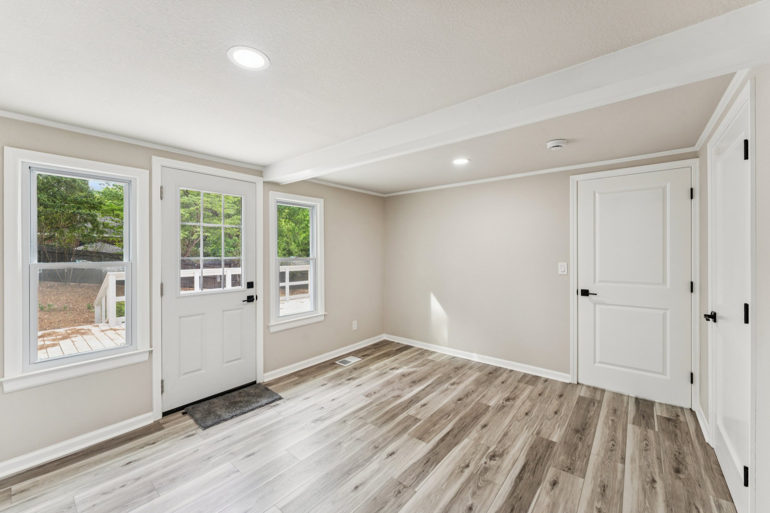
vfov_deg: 81.2
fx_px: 299
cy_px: 256
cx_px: 385
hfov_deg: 104.3
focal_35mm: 14
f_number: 8
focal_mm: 14
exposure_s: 1/25
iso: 320
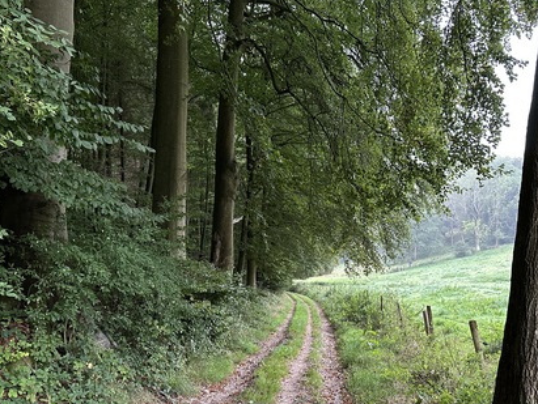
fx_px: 544
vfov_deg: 40.3
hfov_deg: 52.4
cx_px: 305
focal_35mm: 35
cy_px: 268
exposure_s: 1/60
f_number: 1.78
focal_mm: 6.86
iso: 320
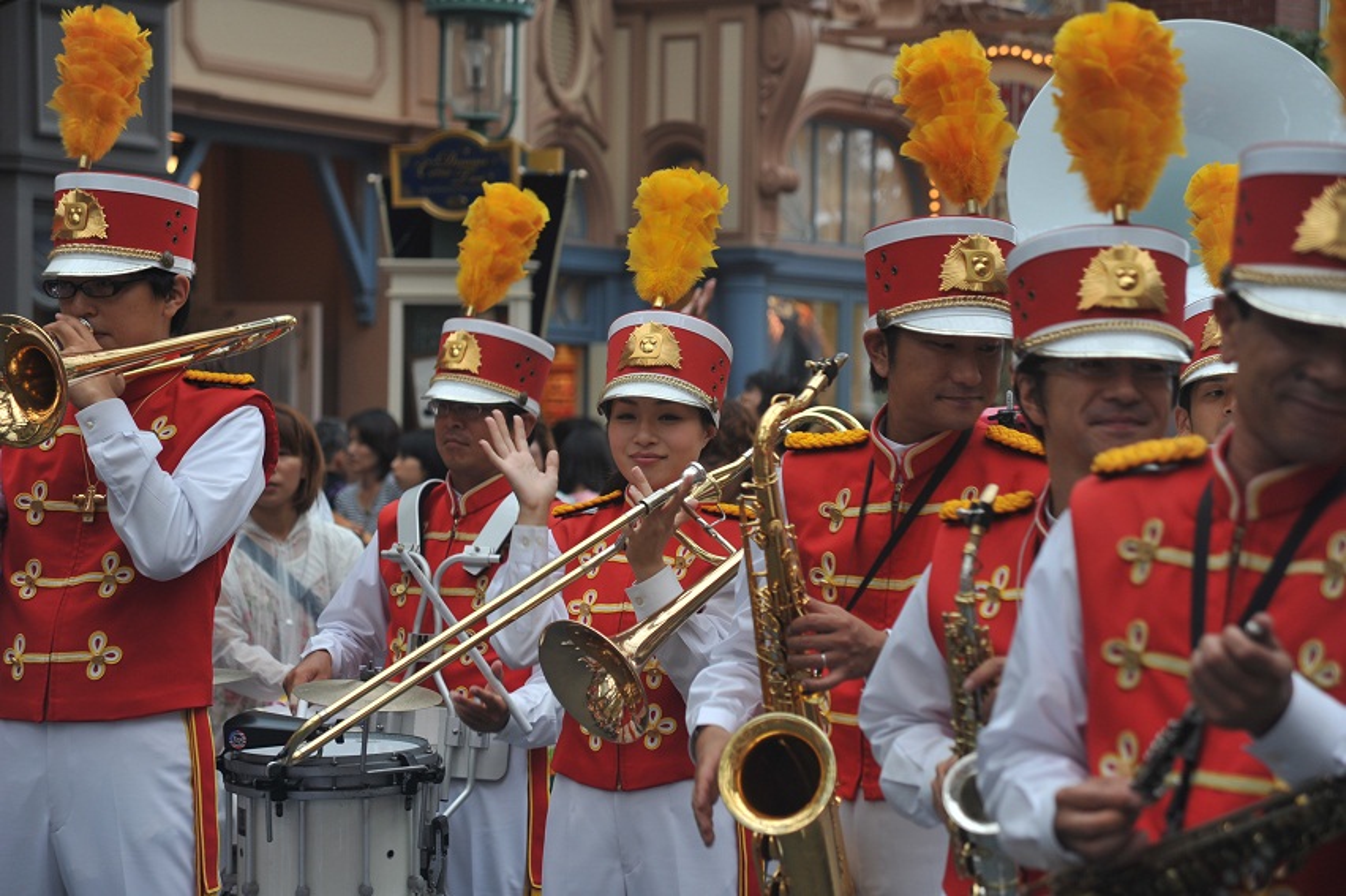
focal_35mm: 120
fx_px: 4484
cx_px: 673
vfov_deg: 11.4
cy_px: 448
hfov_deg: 17.1
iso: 400
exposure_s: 1/125
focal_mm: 120
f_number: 5.6
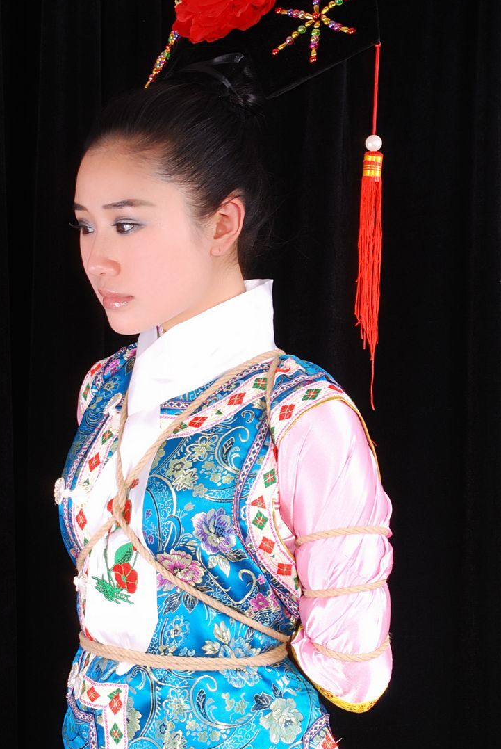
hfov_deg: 12.8
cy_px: 429
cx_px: 151
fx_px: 2227
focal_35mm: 107
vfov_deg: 19.1
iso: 100
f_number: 11
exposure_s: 1/8
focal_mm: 48
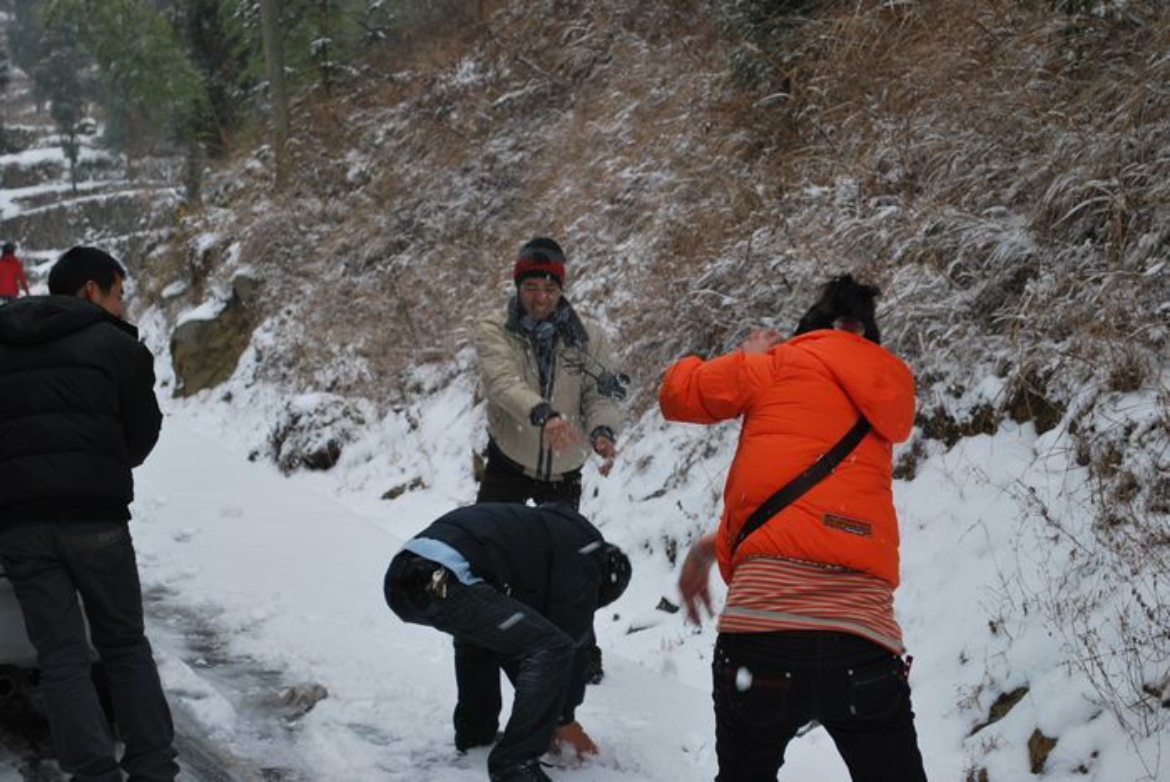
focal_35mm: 82
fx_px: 2683
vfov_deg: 16.6
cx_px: 585
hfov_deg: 24.6
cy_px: 391
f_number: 6.3
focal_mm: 55
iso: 100
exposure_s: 1/160
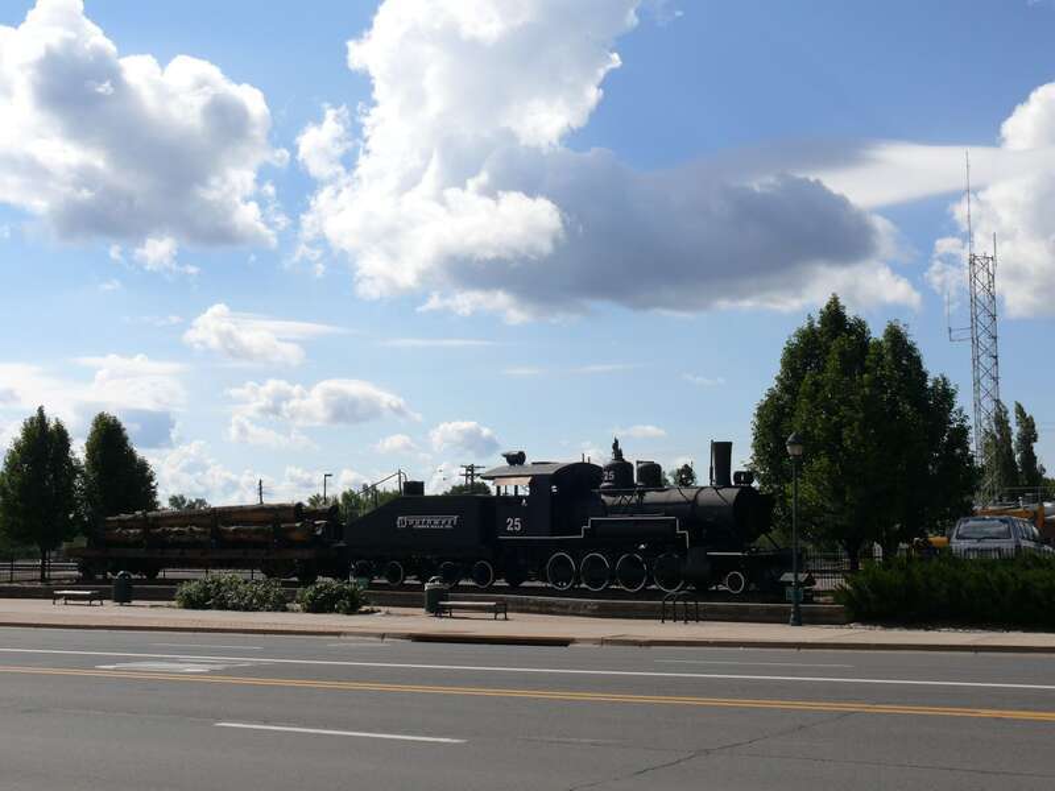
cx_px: 528
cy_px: 396
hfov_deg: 39.7
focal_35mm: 48
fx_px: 1463
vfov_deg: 30.3
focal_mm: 10.2
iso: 100
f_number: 7.1
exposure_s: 1/500
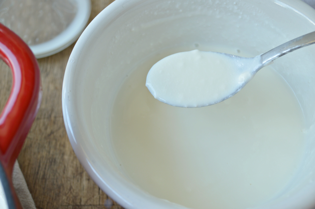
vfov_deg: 25.7
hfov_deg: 37.9
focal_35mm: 52
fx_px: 459
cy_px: 104
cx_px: 158
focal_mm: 35
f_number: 5
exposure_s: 1/80
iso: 100
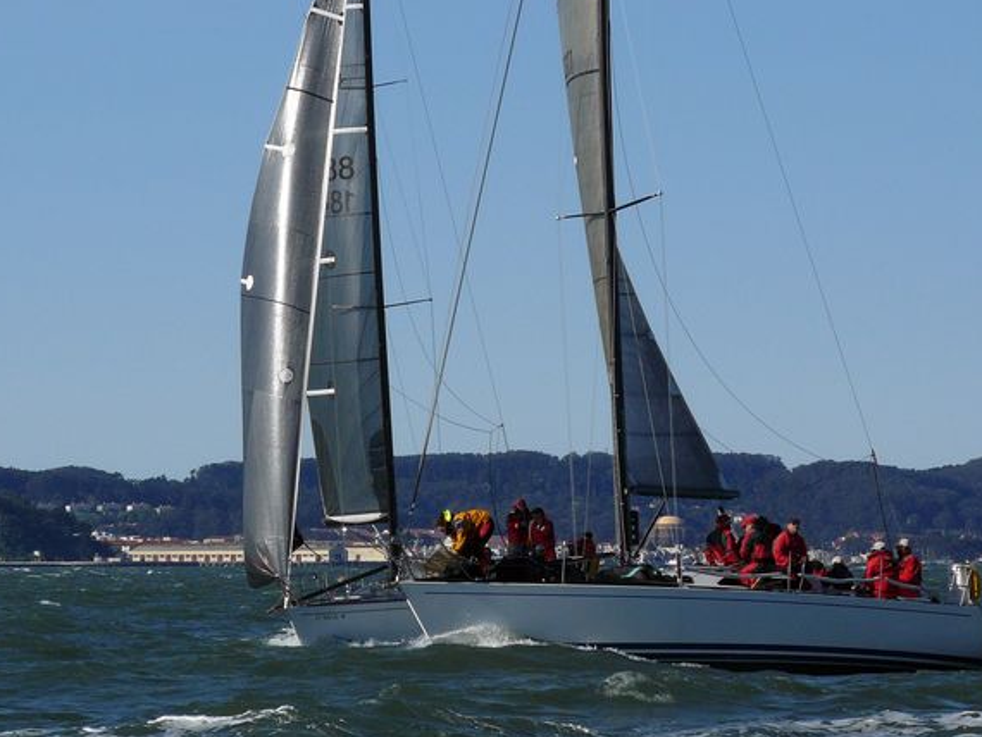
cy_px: 324
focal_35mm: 240
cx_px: 475
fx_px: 6811
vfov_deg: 6.2
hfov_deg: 8.2
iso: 100
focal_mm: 28.6
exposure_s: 1/1000
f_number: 5.6
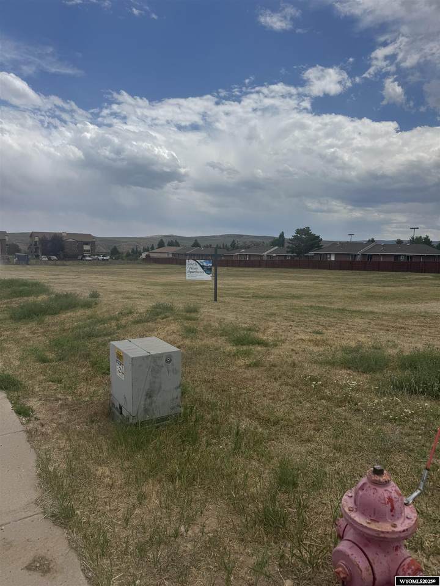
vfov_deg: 71.6
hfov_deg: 56.8
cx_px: 220
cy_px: 293
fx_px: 407
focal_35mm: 24
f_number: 1.78
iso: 80
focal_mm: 6.76
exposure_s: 1/9009
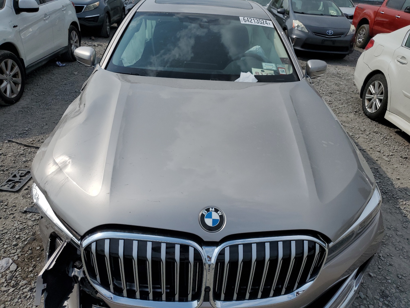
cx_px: 205
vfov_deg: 53.1
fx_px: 308
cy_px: 154
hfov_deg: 67.3
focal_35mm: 26
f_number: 1.5
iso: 50
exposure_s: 1/10000
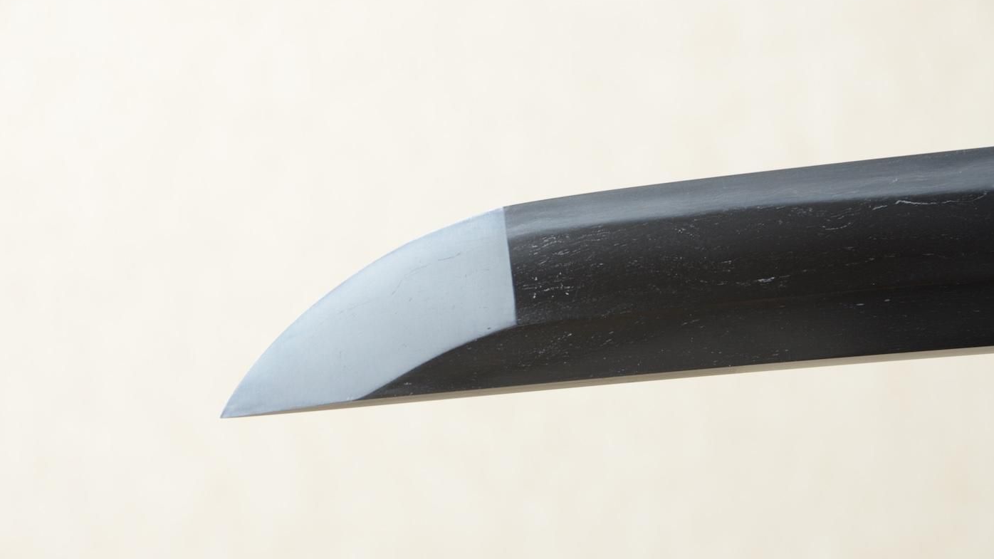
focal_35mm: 213
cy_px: 264
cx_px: 498
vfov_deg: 5.7
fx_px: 5601
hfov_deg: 10.1
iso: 400
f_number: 11
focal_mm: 135
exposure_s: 1/1.6
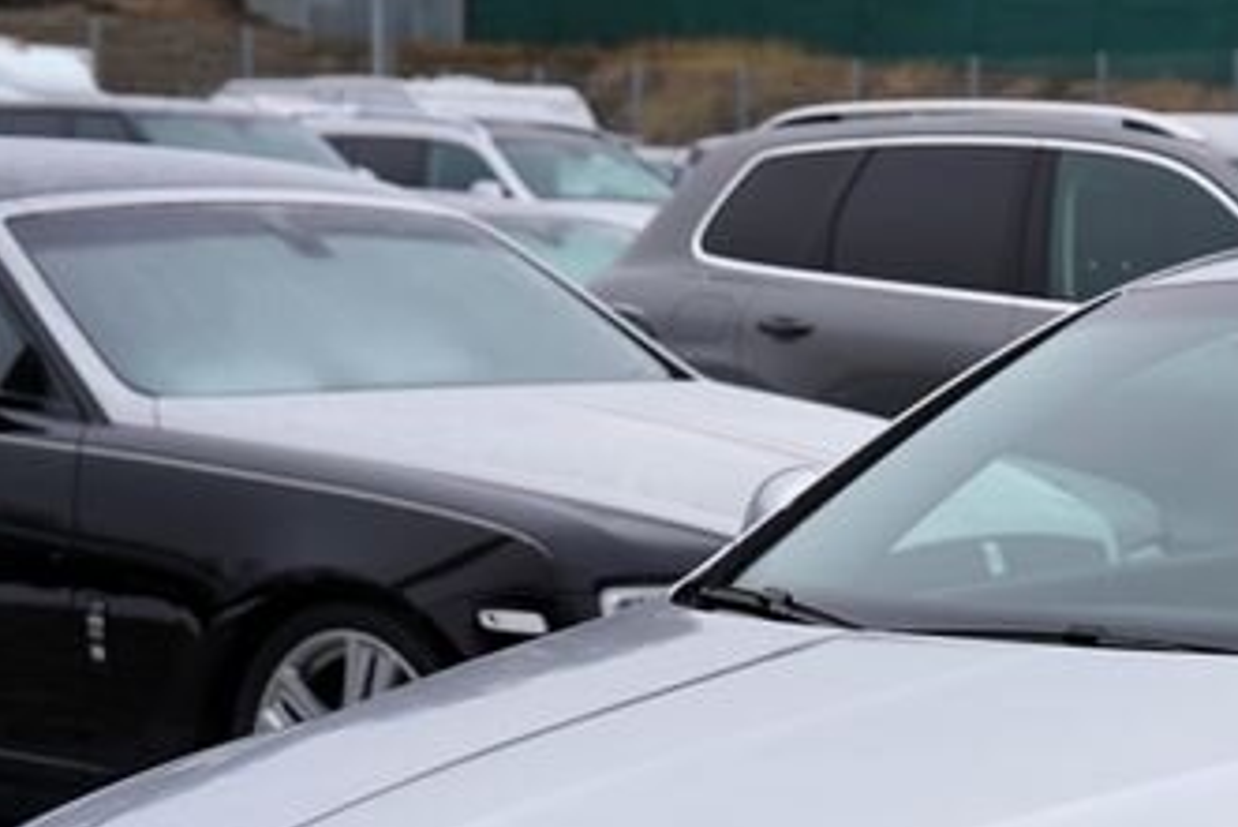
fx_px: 4575
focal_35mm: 133
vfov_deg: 10.2
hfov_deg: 14.9
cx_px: 1511
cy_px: 937
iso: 100
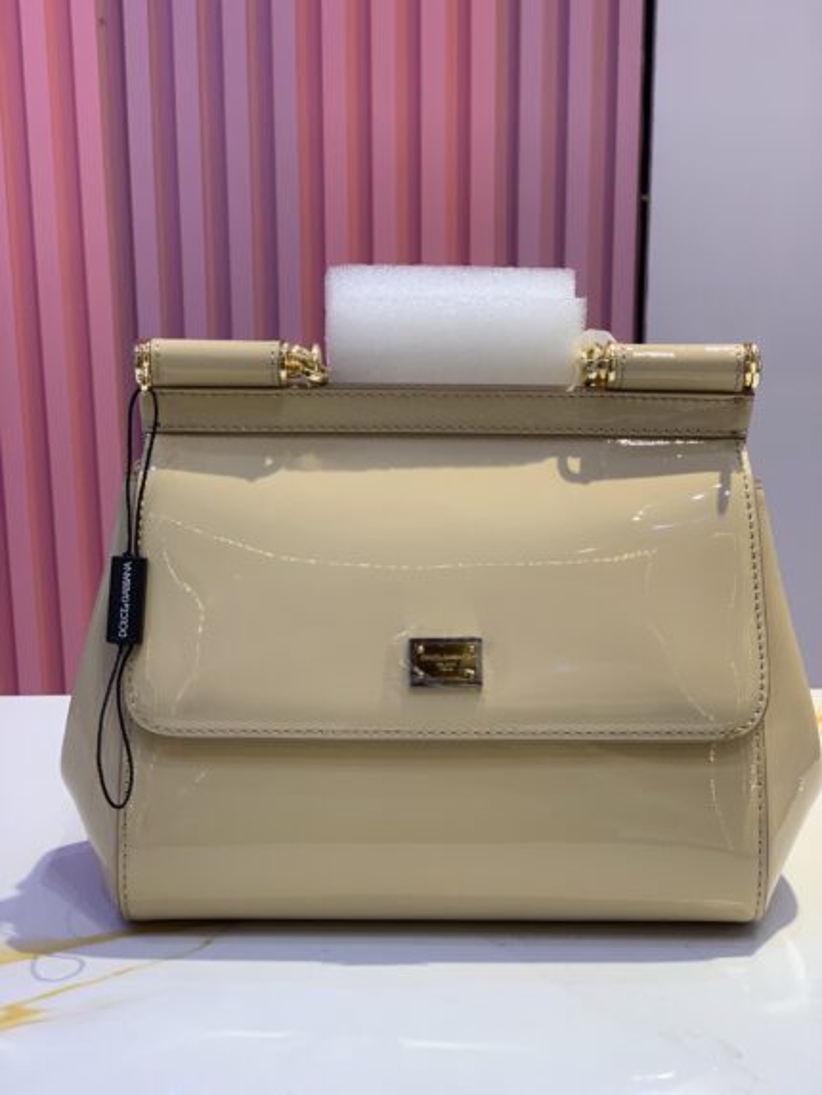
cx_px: 411
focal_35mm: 52
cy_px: 548
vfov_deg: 36.8
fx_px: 1646
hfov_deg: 28.0
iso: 64
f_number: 2.4
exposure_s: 1/100
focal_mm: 6
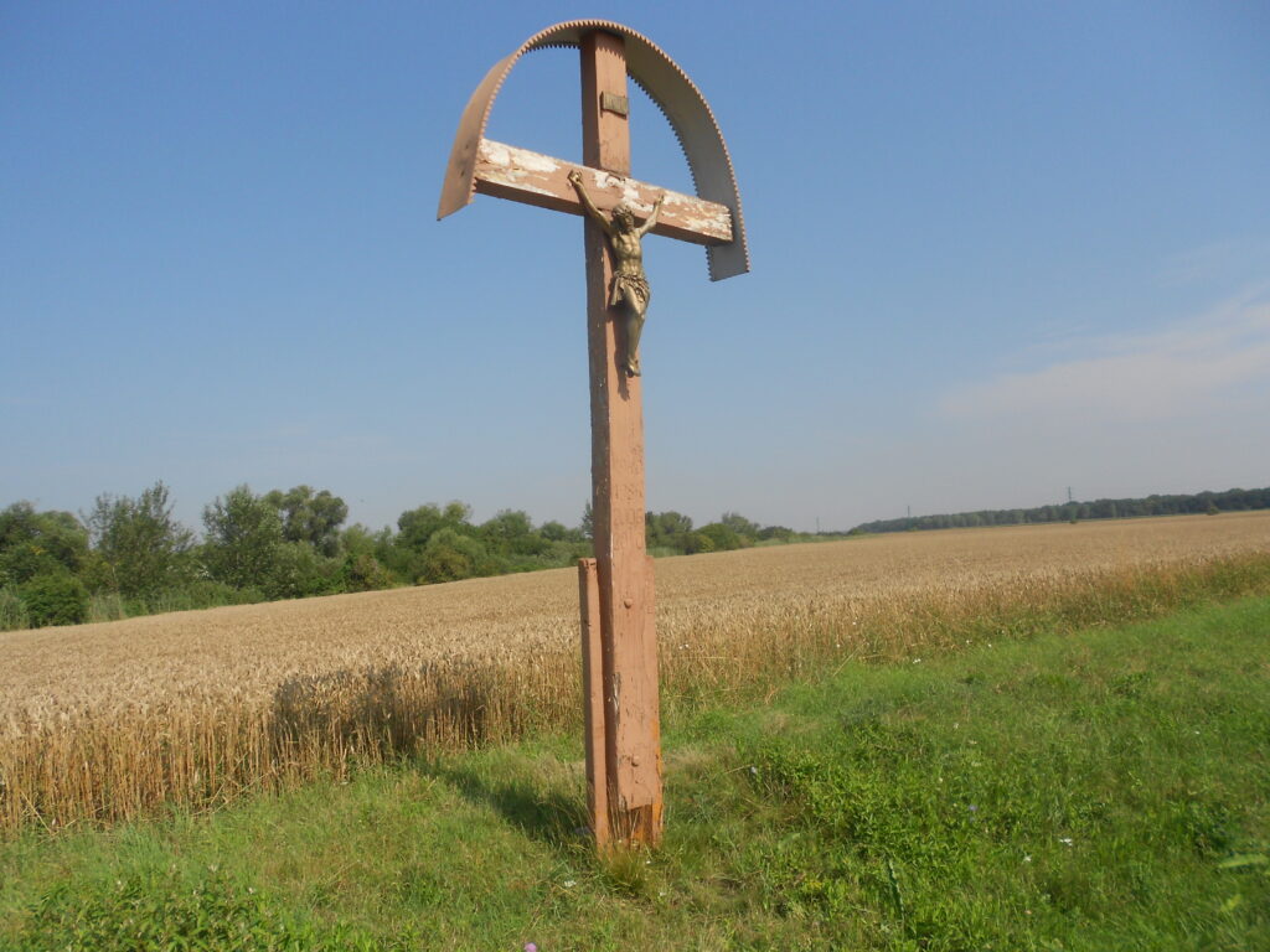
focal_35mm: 26
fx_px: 954
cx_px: 635
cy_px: 476
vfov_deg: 53.1
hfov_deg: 67.3
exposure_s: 1/1250
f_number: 3.2
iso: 80
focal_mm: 4.6
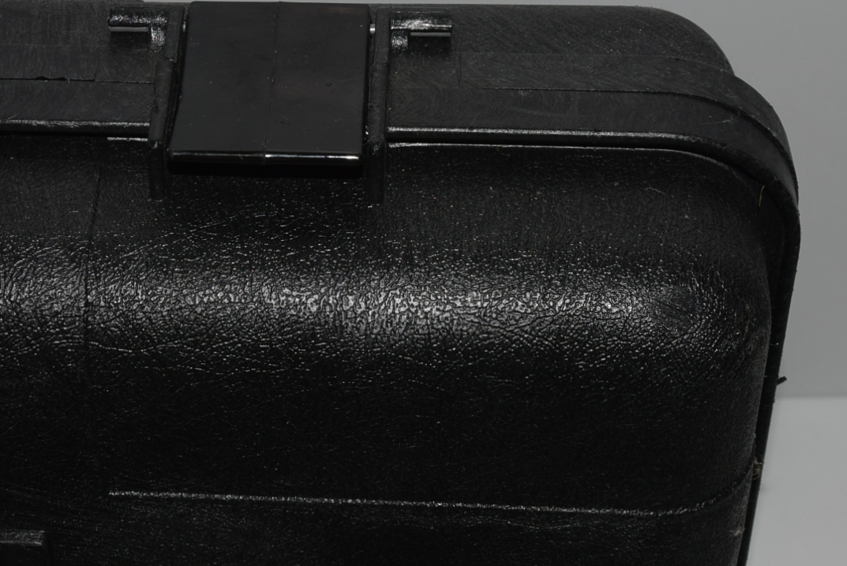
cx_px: 268
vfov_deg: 14.8
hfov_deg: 22.0
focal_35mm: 92
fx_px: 2166
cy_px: 115
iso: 100
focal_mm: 22
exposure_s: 1/60
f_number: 8
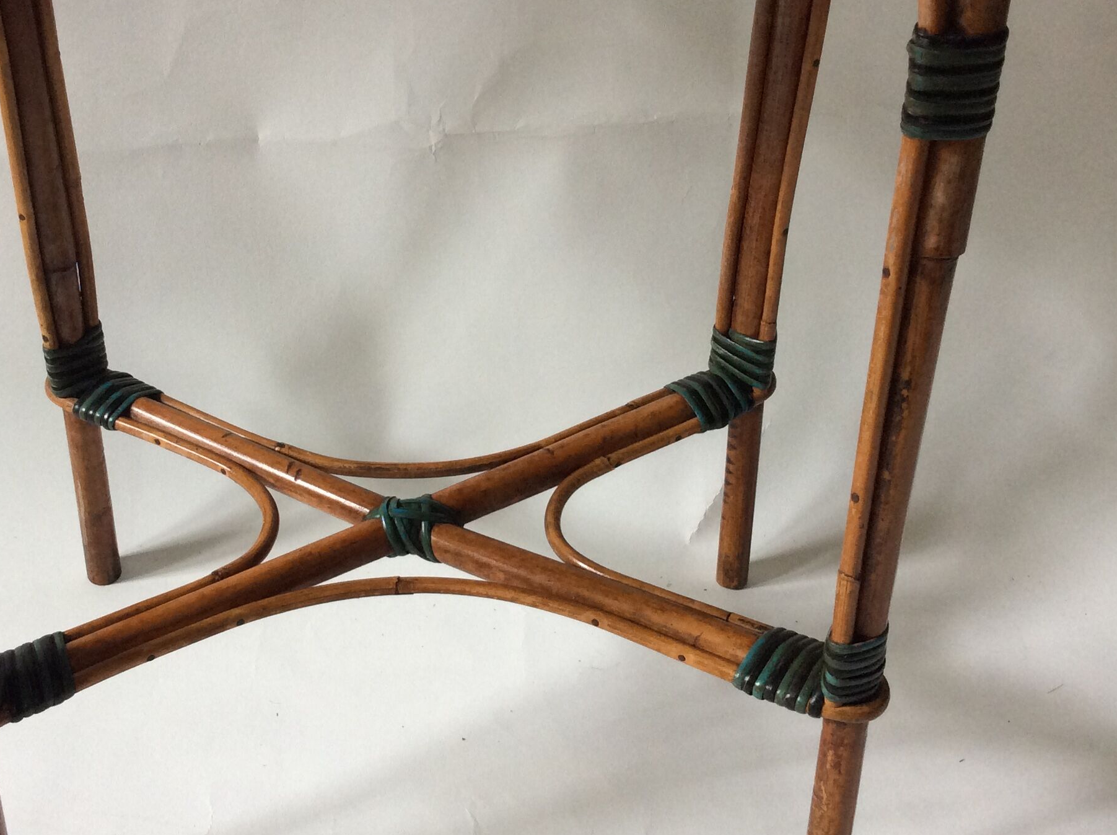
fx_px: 1482
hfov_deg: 41.1
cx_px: 449
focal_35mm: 46
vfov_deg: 31.4
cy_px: 397
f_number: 2.4
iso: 80
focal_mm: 3.3
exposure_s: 1/25
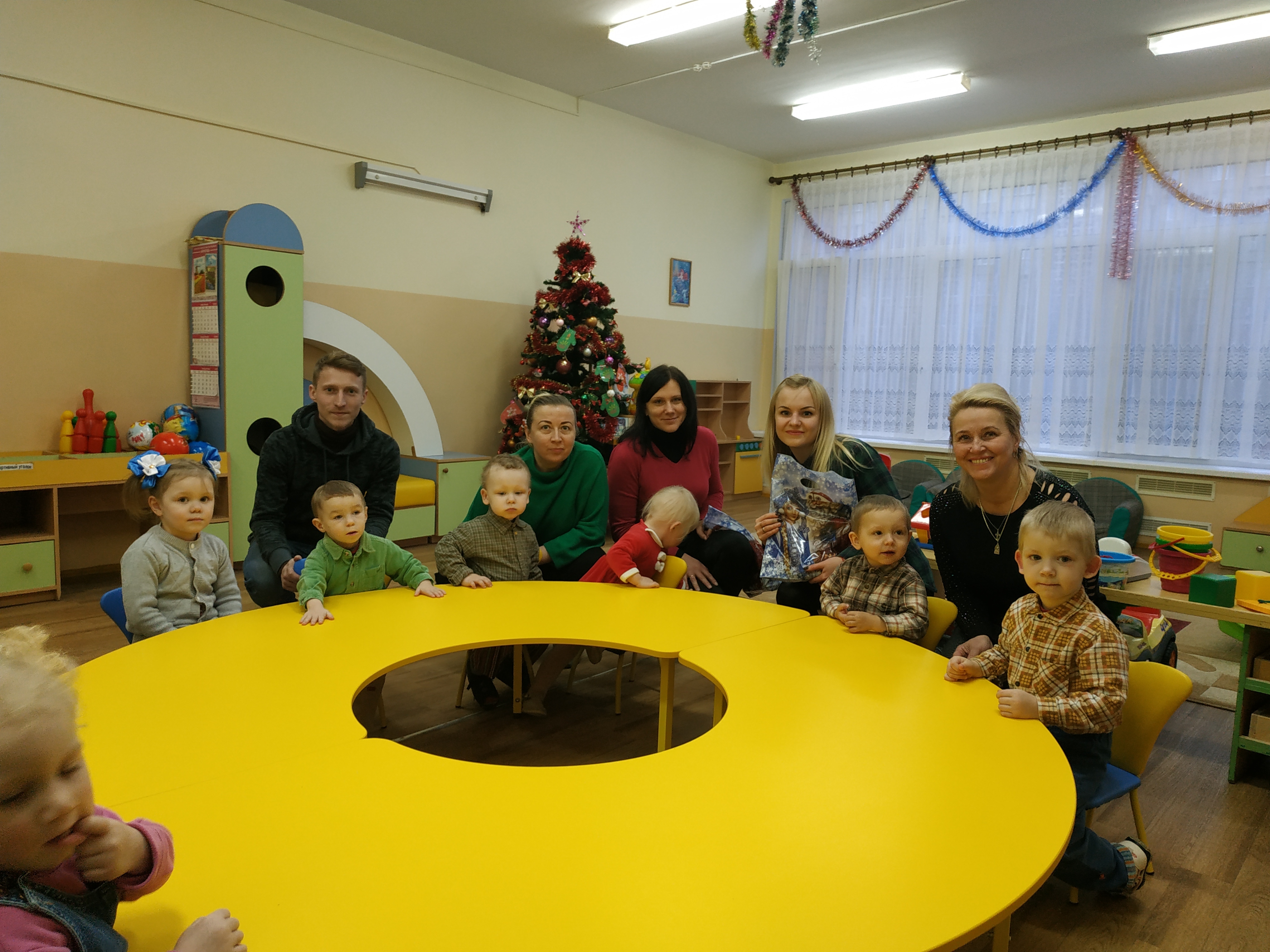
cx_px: 635
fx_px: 881
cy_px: 476
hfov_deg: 71.6
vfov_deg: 56.8
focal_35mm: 24
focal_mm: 3.94
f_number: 1.9
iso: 200
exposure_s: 1/25
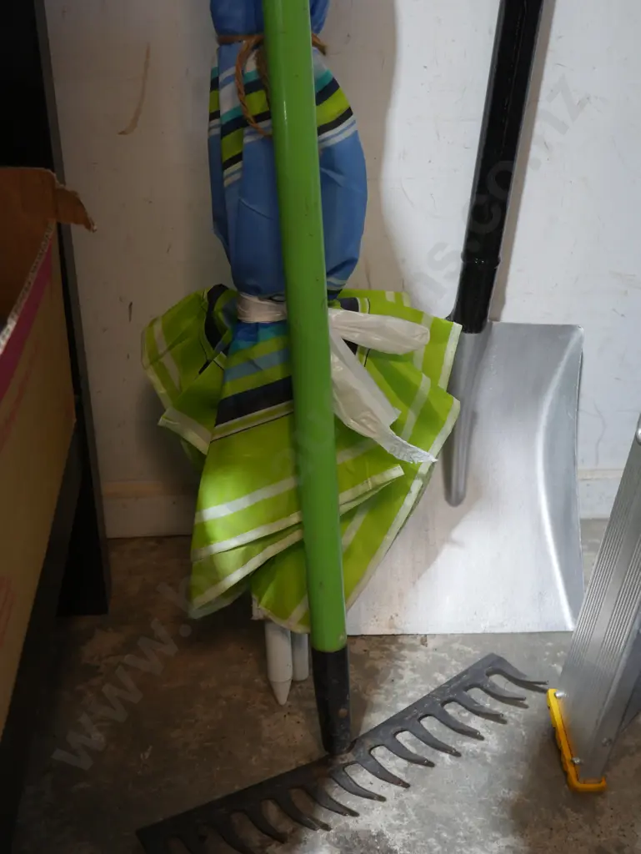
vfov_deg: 51.3
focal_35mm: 36
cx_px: 320
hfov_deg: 39.7
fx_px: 888
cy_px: 427
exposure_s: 1/60
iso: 1000
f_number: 4
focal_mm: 18
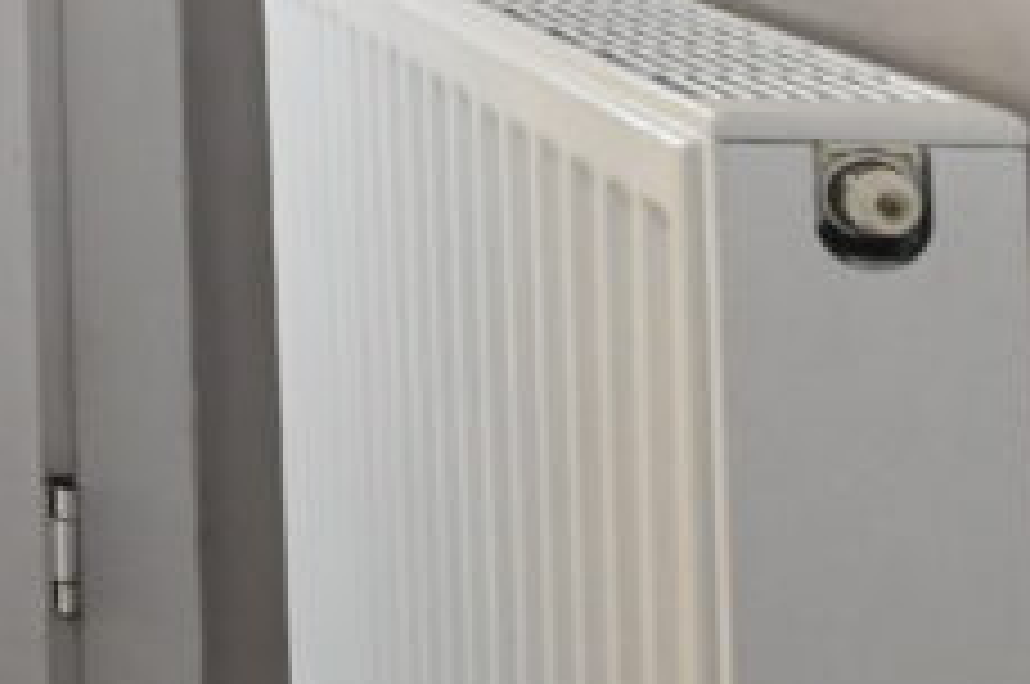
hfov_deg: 20.7
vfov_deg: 17.8
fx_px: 1914
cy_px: -380
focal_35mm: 67
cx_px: -832
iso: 5000
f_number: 10
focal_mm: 15
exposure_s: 1/200
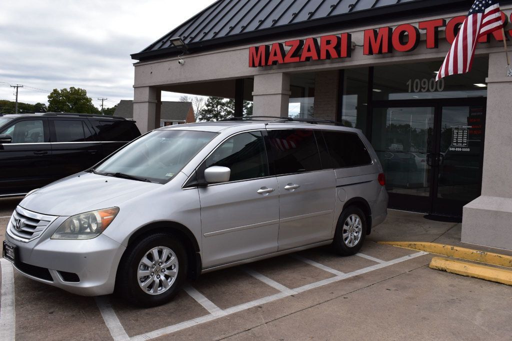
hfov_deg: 55.1
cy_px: 170
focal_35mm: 34
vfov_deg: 38.3
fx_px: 490
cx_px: 256
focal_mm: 23
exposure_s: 1/400
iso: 400
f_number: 11
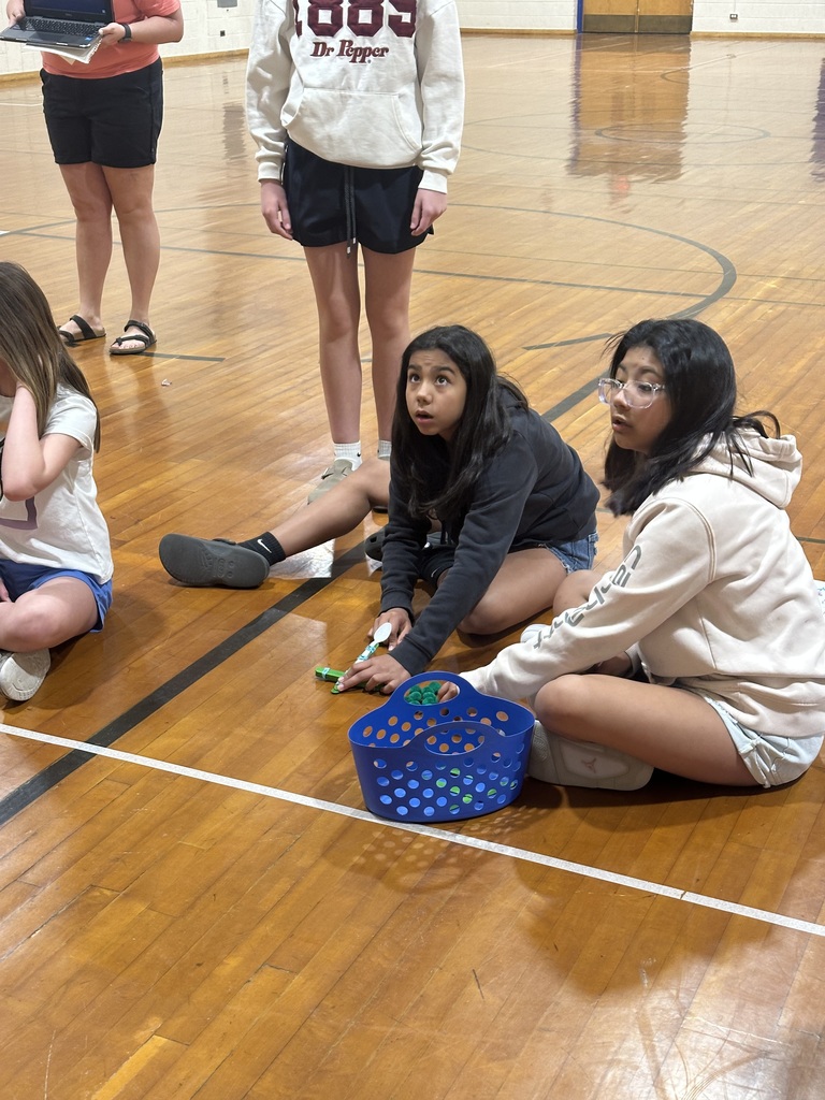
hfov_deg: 30.3
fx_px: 1525
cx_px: 412
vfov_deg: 39.7
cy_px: 550
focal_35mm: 48
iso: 160
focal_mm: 6.86
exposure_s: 1/60
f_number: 1.78
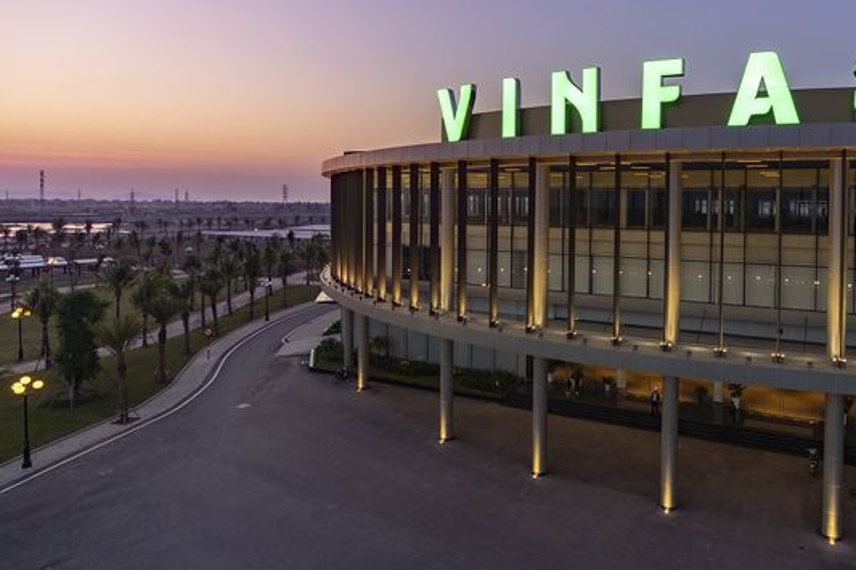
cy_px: 214
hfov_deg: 71.4
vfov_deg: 52.5
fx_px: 570
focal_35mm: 24
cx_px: 578
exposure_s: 1/25
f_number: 4
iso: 800
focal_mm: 16
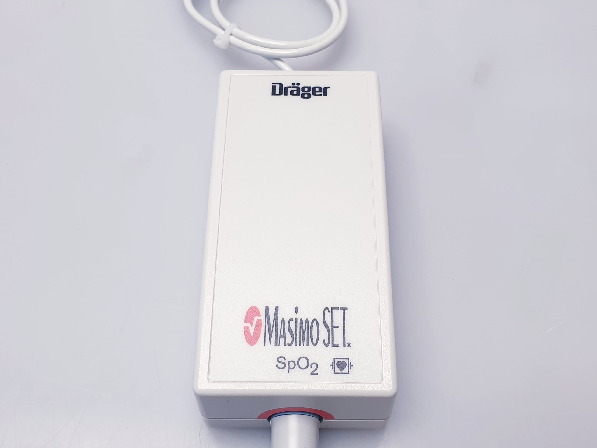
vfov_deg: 53.1
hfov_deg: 67.3
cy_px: 224
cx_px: 298
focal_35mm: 26
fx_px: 448
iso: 80
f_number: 2.4
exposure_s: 1/100
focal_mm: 4.3
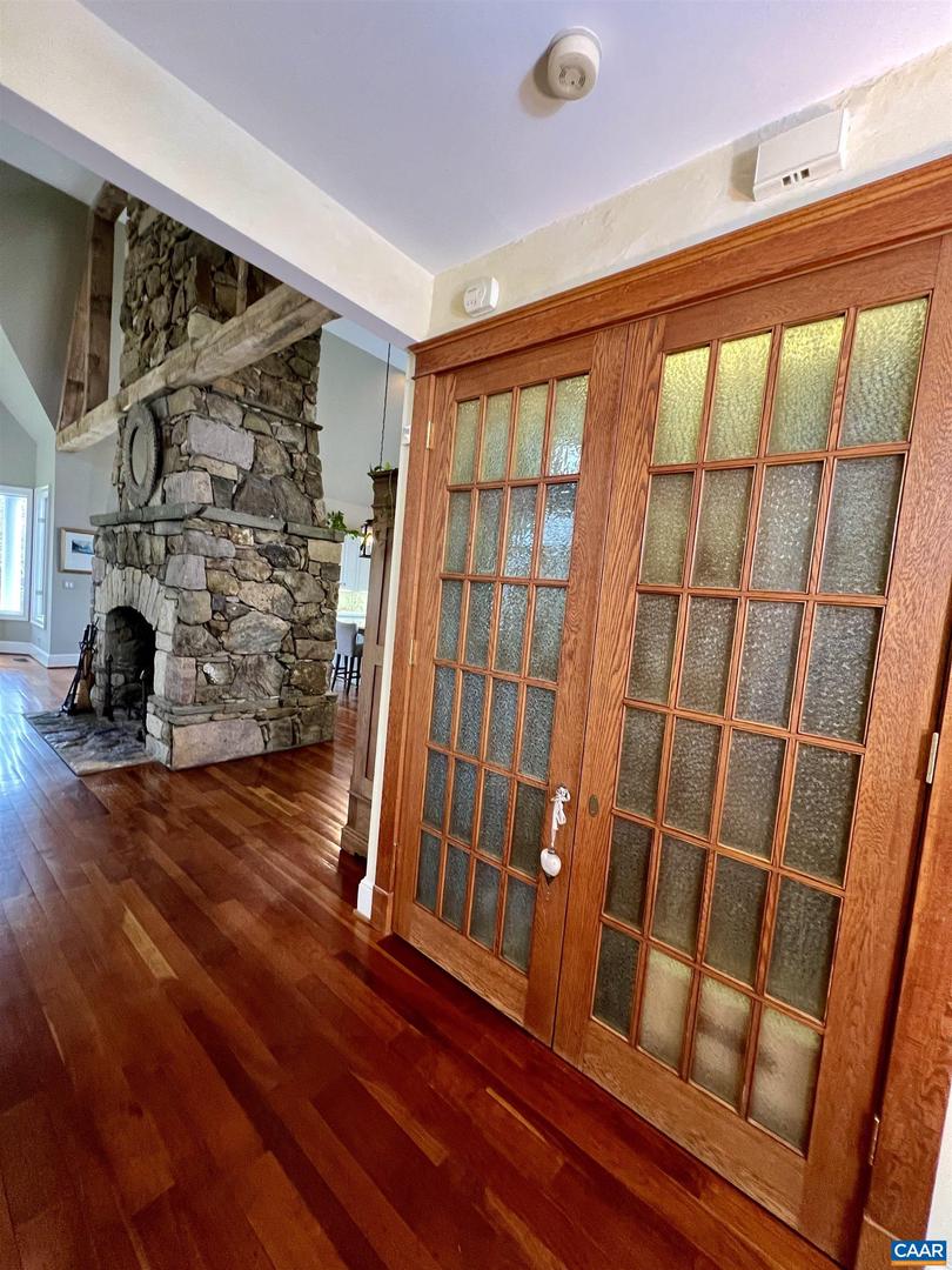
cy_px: 635
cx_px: 476
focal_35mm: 13
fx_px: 477
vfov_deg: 106.2
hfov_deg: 89.9
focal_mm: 1.57
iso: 320
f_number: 1.8
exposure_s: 1/60
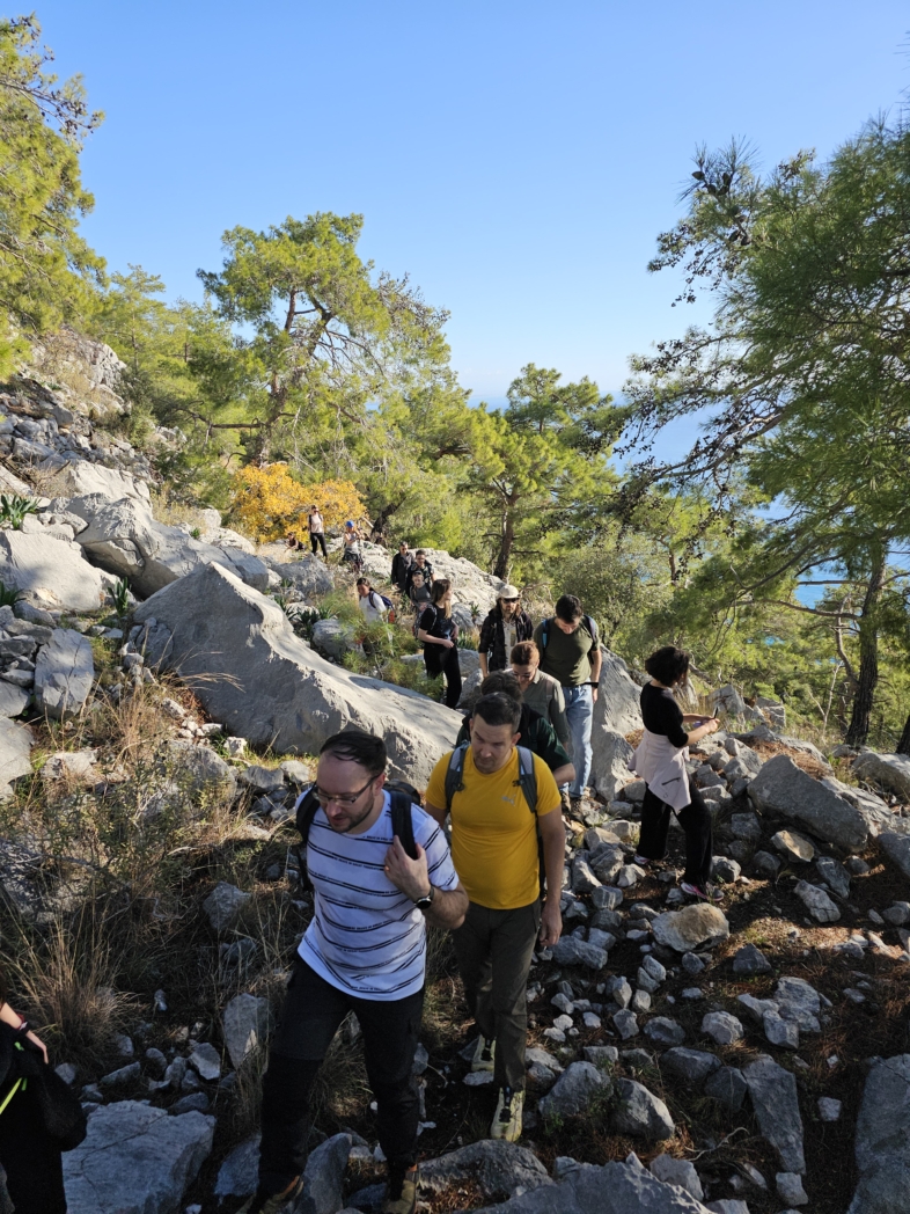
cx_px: 455
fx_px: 806
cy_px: 607
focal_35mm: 23
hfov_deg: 58.9
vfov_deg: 73.9
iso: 12
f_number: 1.7
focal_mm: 6.3
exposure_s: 1/471
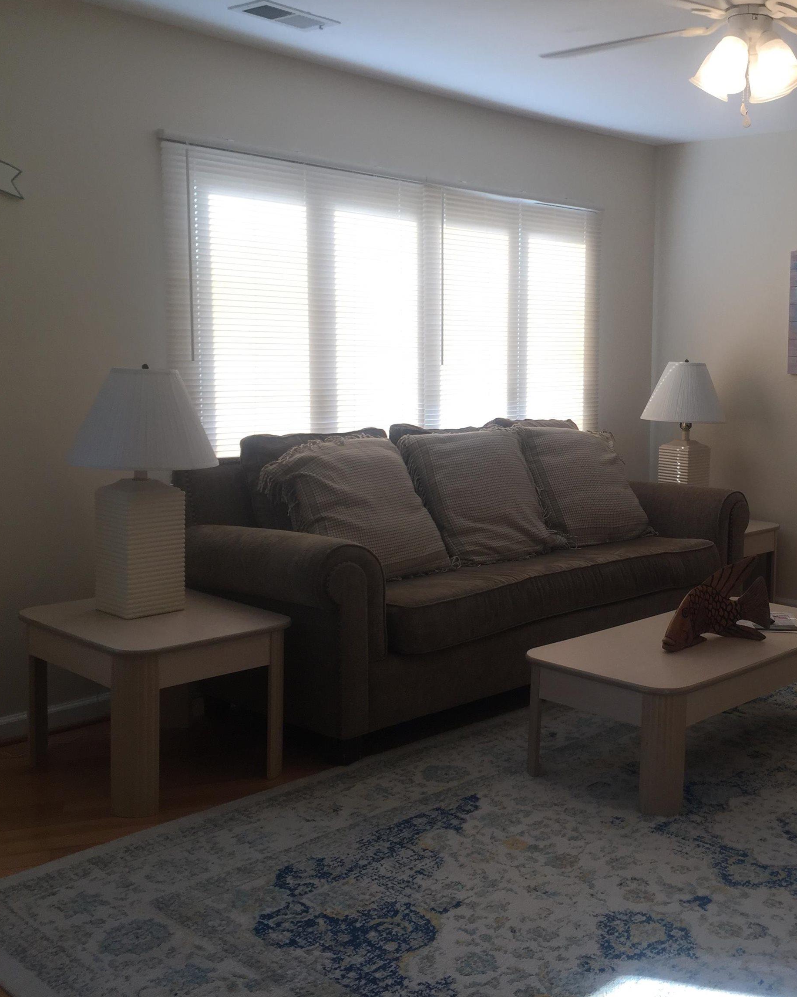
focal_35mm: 38
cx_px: 628
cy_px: 497
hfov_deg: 37.9
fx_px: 1120
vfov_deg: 47.9
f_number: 2.2
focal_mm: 4.15
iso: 32
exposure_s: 1/129
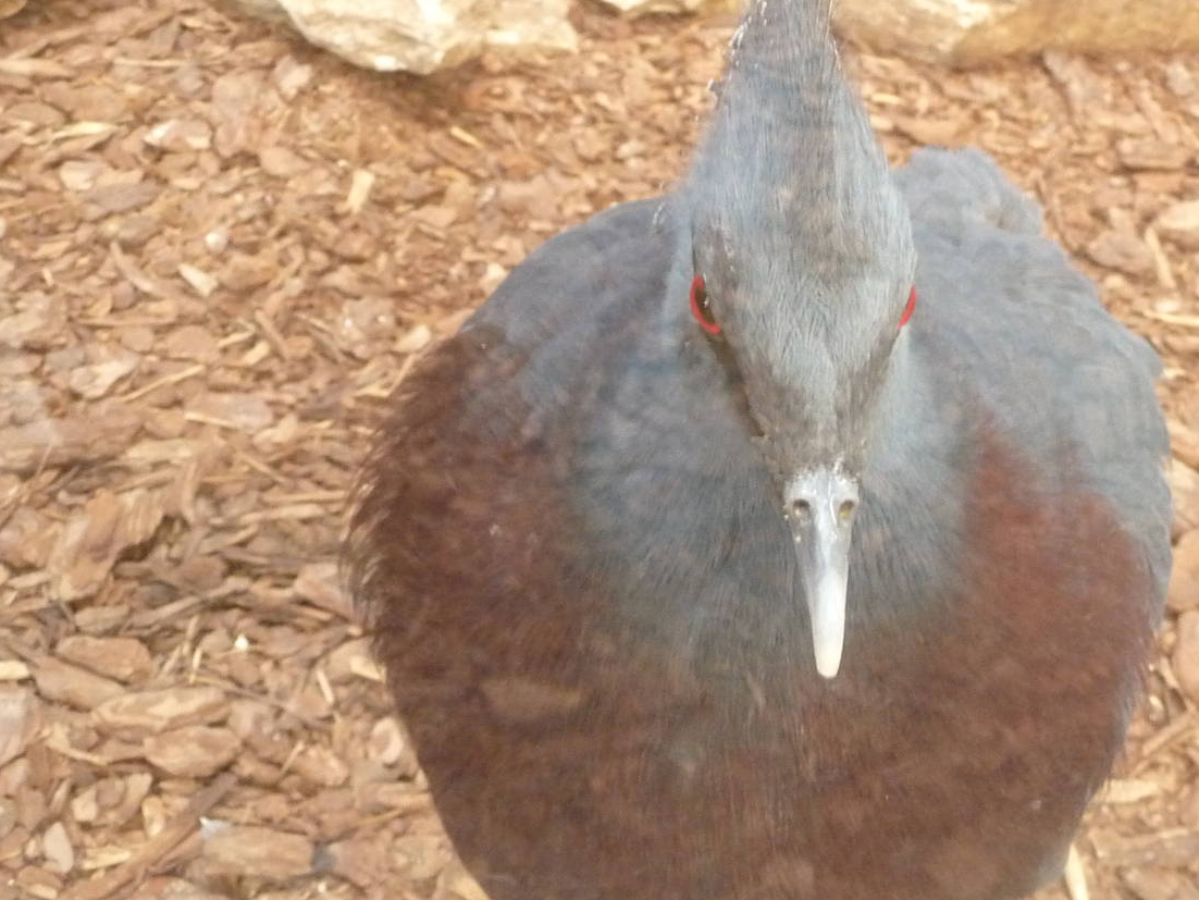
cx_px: 793
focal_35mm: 45
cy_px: 550
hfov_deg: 41.6
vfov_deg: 32.1
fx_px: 1559
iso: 400
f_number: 3.3
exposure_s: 1/8
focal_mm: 4.7
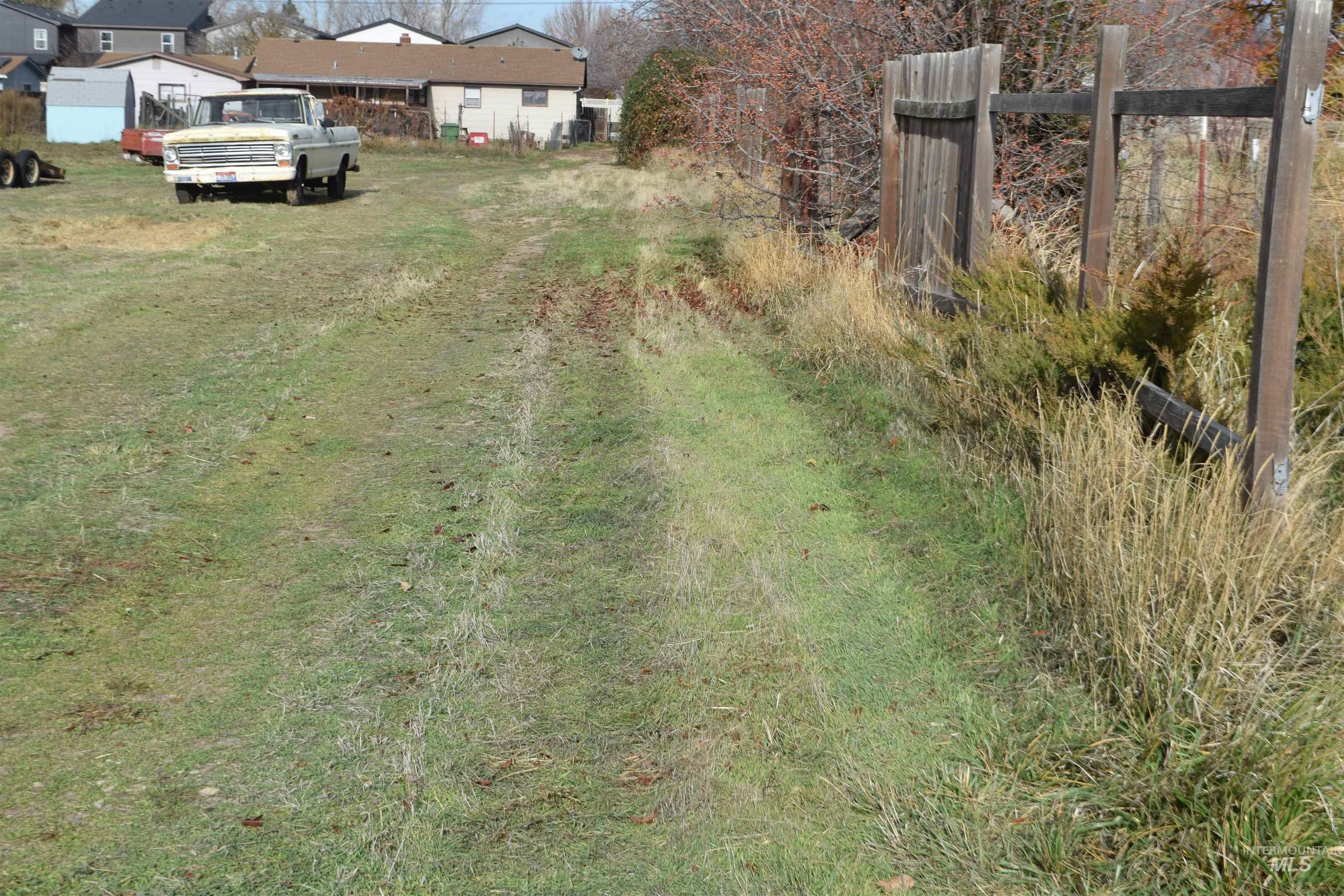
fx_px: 2016
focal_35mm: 54
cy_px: 448
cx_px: 672
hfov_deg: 36.9
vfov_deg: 25.1
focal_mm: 36
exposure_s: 1/250
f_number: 8
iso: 100
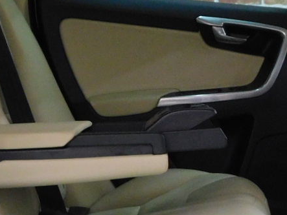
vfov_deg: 17.8
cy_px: 120
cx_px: 224
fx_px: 689
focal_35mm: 83
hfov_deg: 23.2
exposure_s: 1/8
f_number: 3
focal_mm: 4
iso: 500
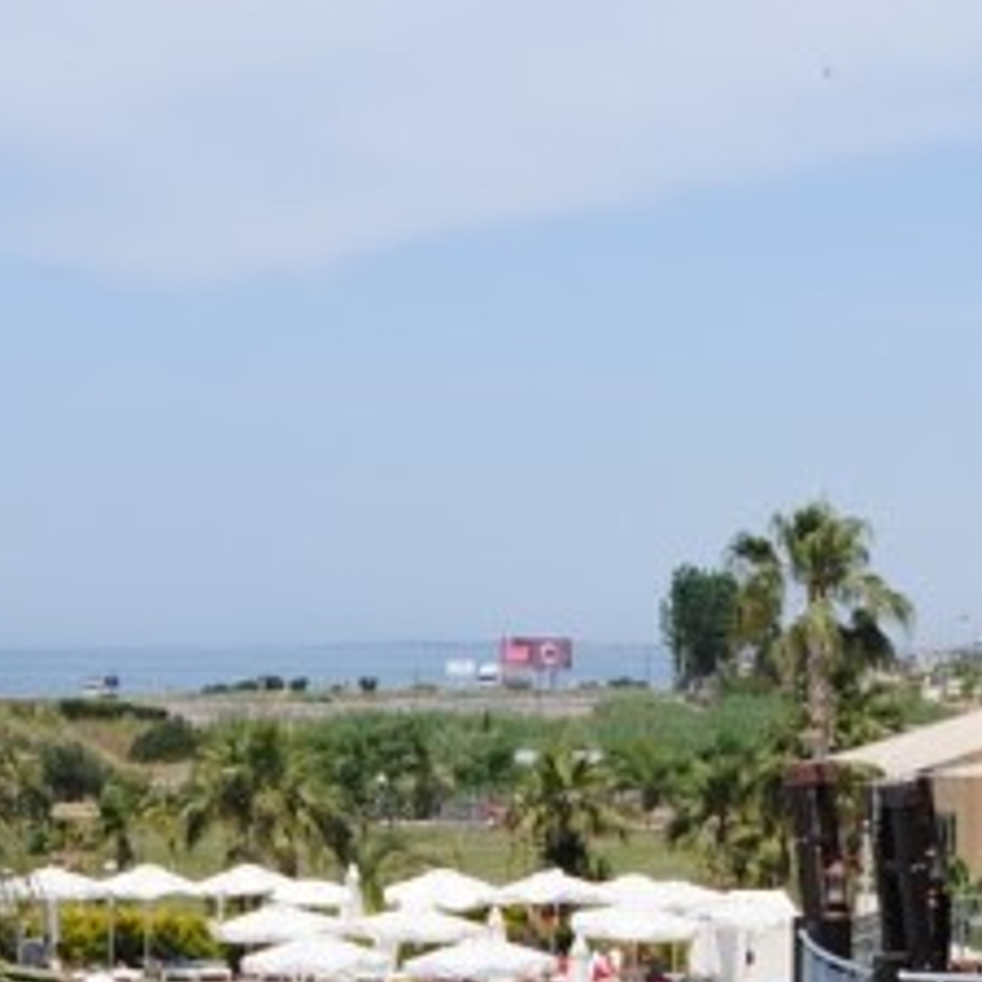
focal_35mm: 156
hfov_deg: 11.1
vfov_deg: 11.1
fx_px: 5007
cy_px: 956
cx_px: 847
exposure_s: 1/250
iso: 100
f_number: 8
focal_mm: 24
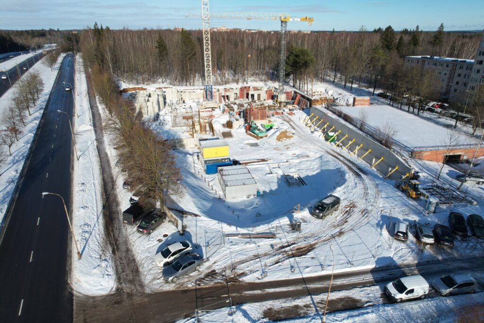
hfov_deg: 78.6
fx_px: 296
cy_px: 162
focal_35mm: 22
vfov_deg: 57.2
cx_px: 242
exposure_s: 1/2000
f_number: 2.8
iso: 100
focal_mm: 8.38
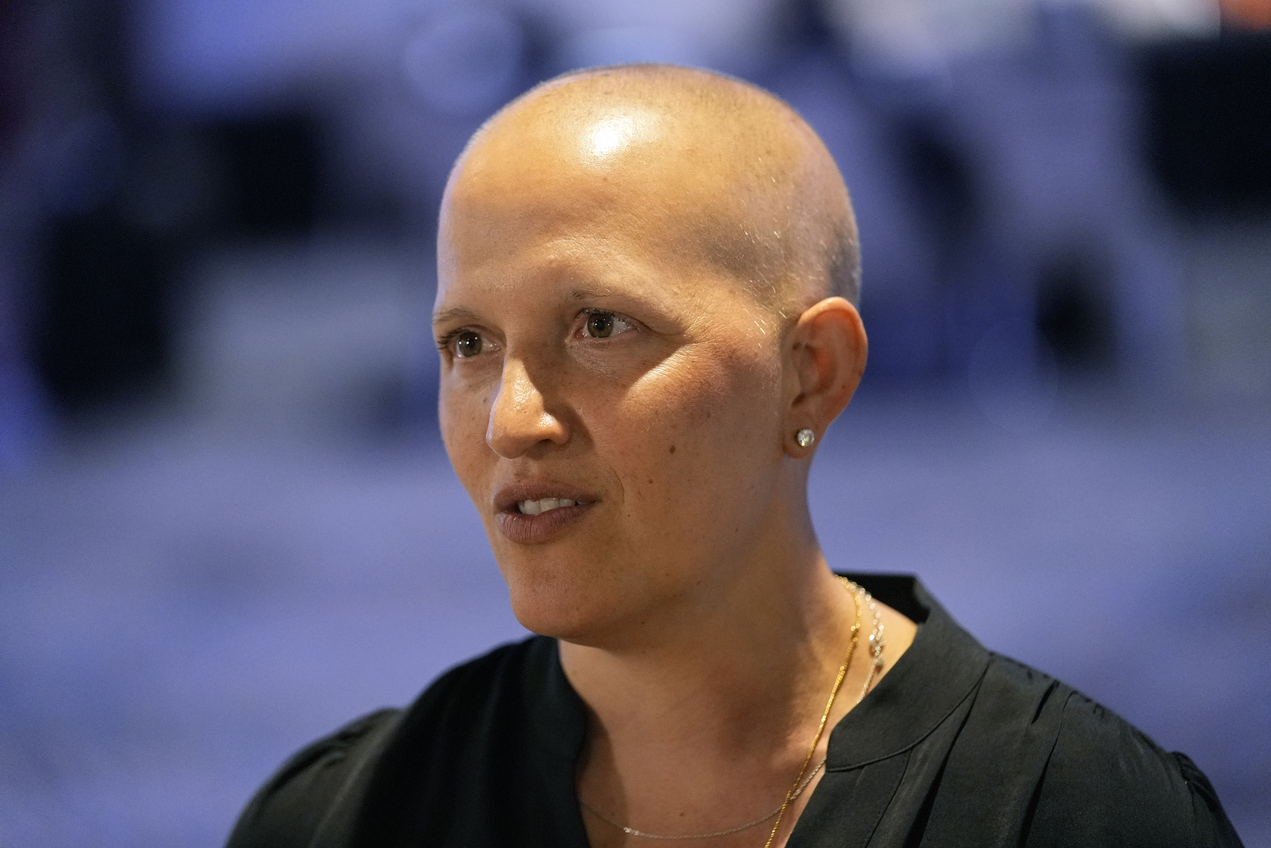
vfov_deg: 9.5
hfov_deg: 14.3
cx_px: 636
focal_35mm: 144
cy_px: 424
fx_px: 5084
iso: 8000
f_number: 2.8
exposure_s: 1/400
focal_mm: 144
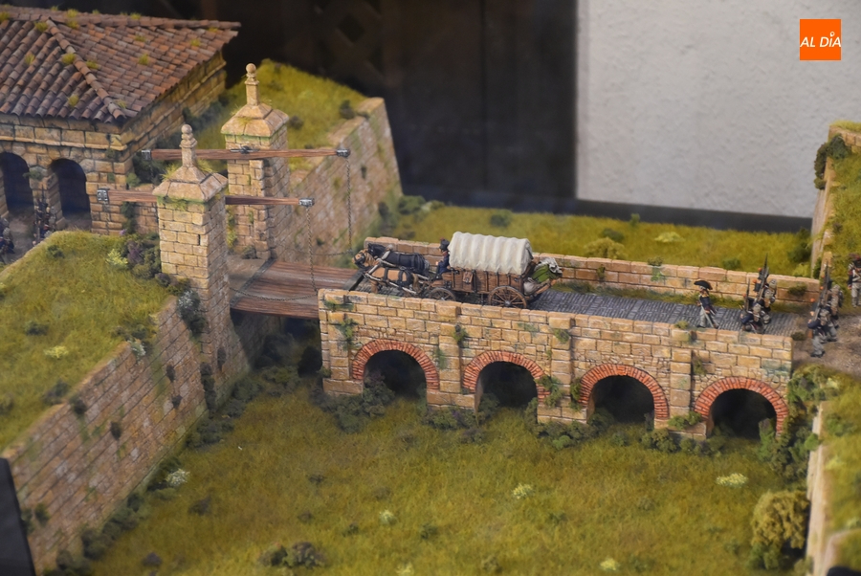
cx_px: 430
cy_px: 288
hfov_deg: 20.6
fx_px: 2370
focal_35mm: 99
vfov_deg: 13.9
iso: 1400
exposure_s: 1/60
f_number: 5
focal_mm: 66
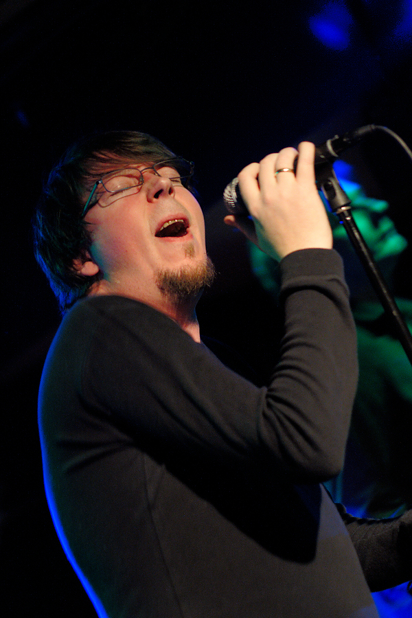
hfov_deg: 18.2
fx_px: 1287
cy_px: 309
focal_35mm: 75
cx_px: 206
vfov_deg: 27.0
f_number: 2
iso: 800
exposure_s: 1/20
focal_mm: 50
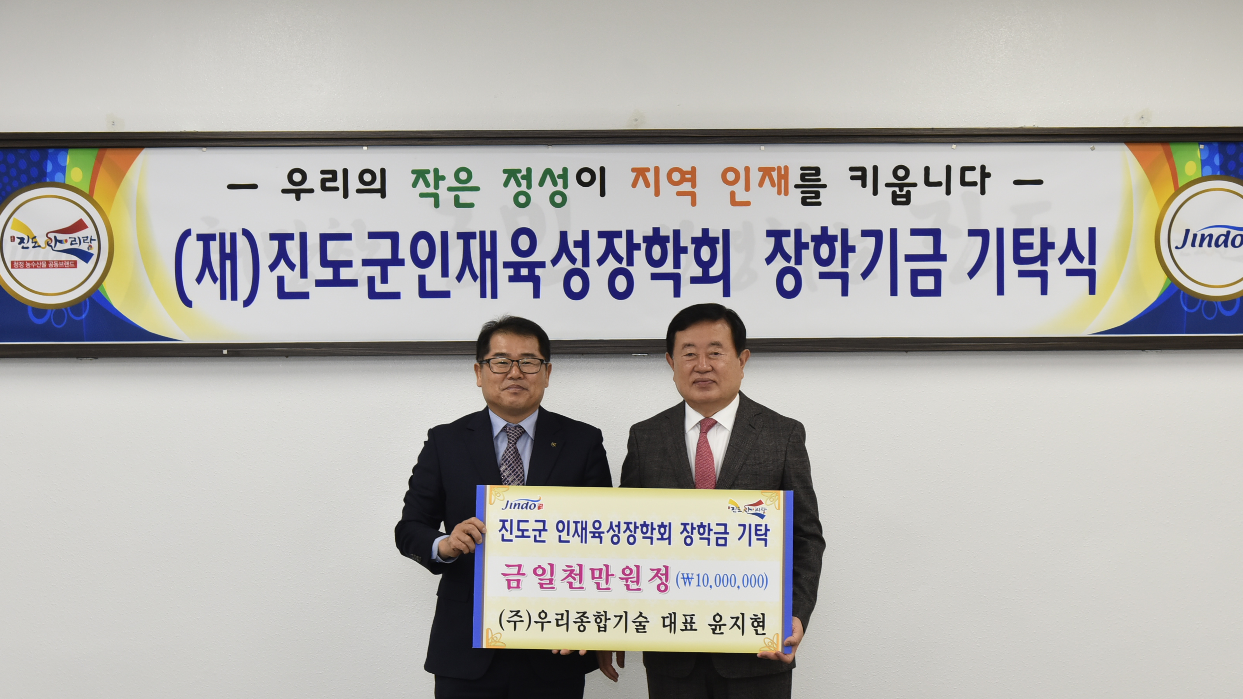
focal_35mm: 70
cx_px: 640
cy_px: 451
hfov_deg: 30.2
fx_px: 2307
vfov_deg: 17.2
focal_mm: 58
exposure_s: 1/125
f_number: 5
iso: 800
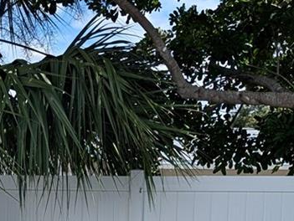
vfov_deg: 12.9
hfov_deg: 17.7
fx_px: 927
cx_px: 16
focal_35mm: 109
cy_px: 328
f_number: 1.85
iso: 47
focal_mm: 6.81
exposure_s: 1/1825
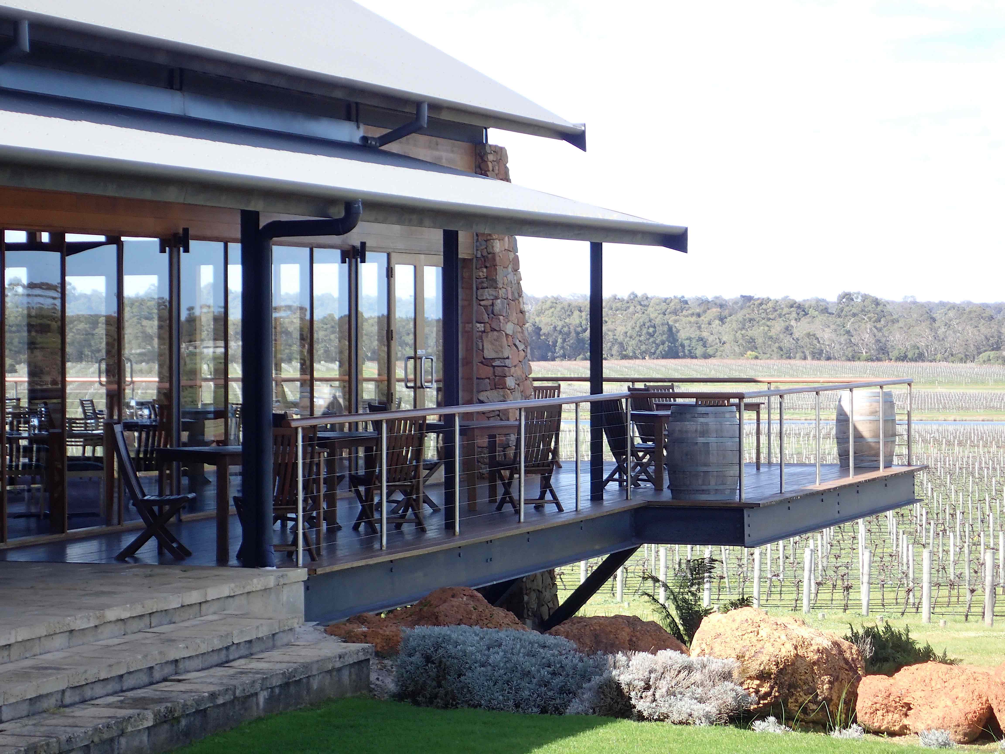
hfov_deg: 19.6
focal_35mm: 100
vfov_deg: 14.8
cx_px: 502
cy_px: 377
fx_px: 2903
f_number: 4.9
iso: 160
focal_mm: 18
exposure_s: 1/200
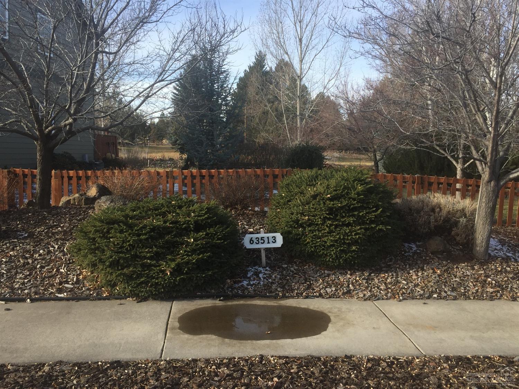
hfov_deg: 61.7
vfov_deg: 48.2
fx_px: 435
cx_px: 260
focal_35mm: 29
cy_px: 194
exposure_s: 1/694
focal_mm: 4.15
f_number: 2.2
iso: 32
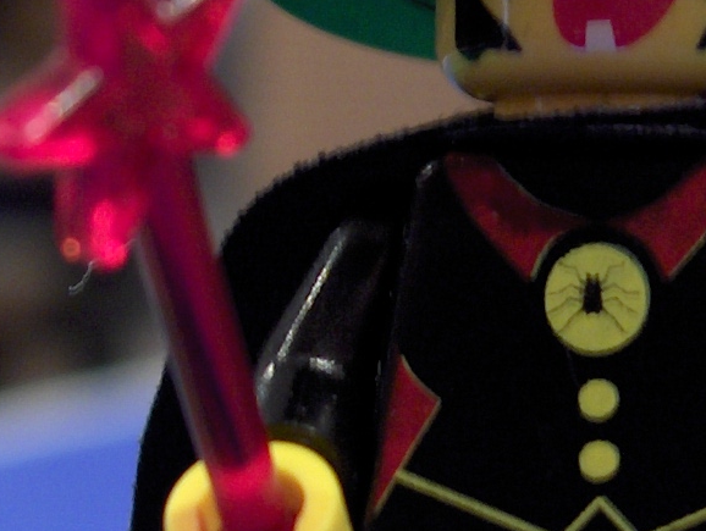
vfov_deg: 8.5
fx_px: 3574
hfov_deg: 11.2
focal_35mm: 175
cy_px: 350
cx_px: 649
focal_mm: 8
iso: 100
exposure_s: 1/1.34
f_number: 2.8
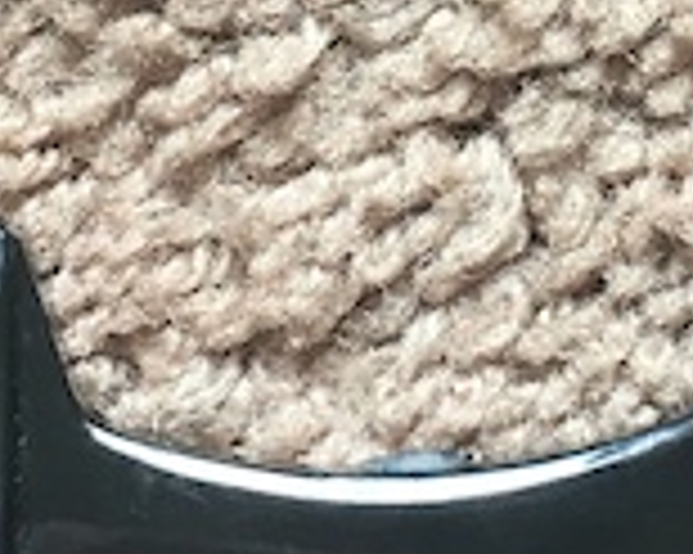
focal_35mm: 147
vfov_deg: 10.2
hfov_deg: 13.1
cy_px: -261
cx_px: 544
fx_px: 3013
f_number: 2.2
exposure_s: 1/30
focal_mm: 4.15
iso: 40
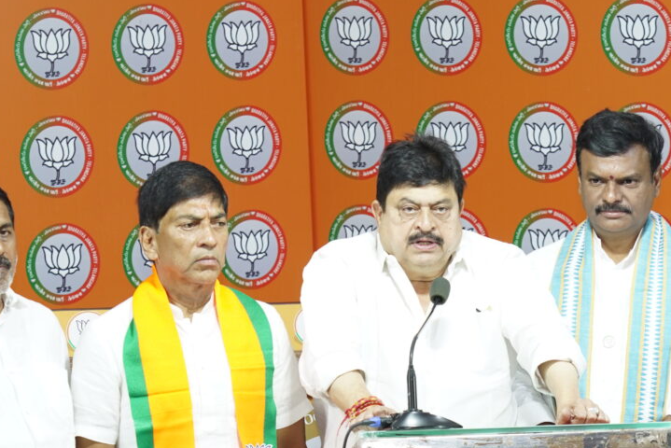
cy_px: 315
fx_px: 3822
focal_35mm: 205
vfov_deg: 6.7
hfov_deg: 10.0
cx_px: 470
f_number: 5.6
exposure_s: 1/125
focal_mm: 96
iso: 800
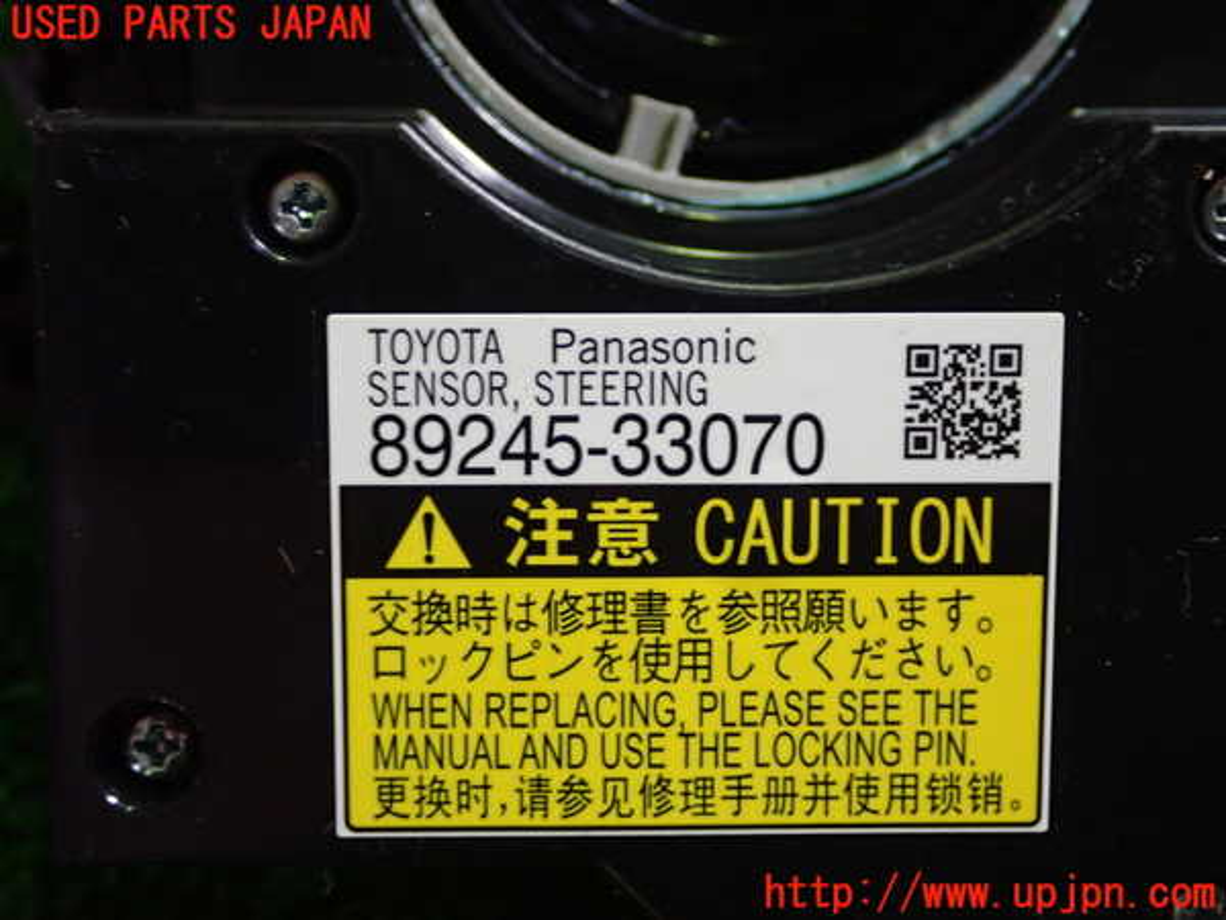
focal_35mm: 58
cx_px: 613
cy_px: 460
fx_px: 2054
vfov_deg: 25.2
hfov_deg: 33.2
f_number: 3.5
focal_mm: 10.35
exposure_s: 1/60
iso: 500
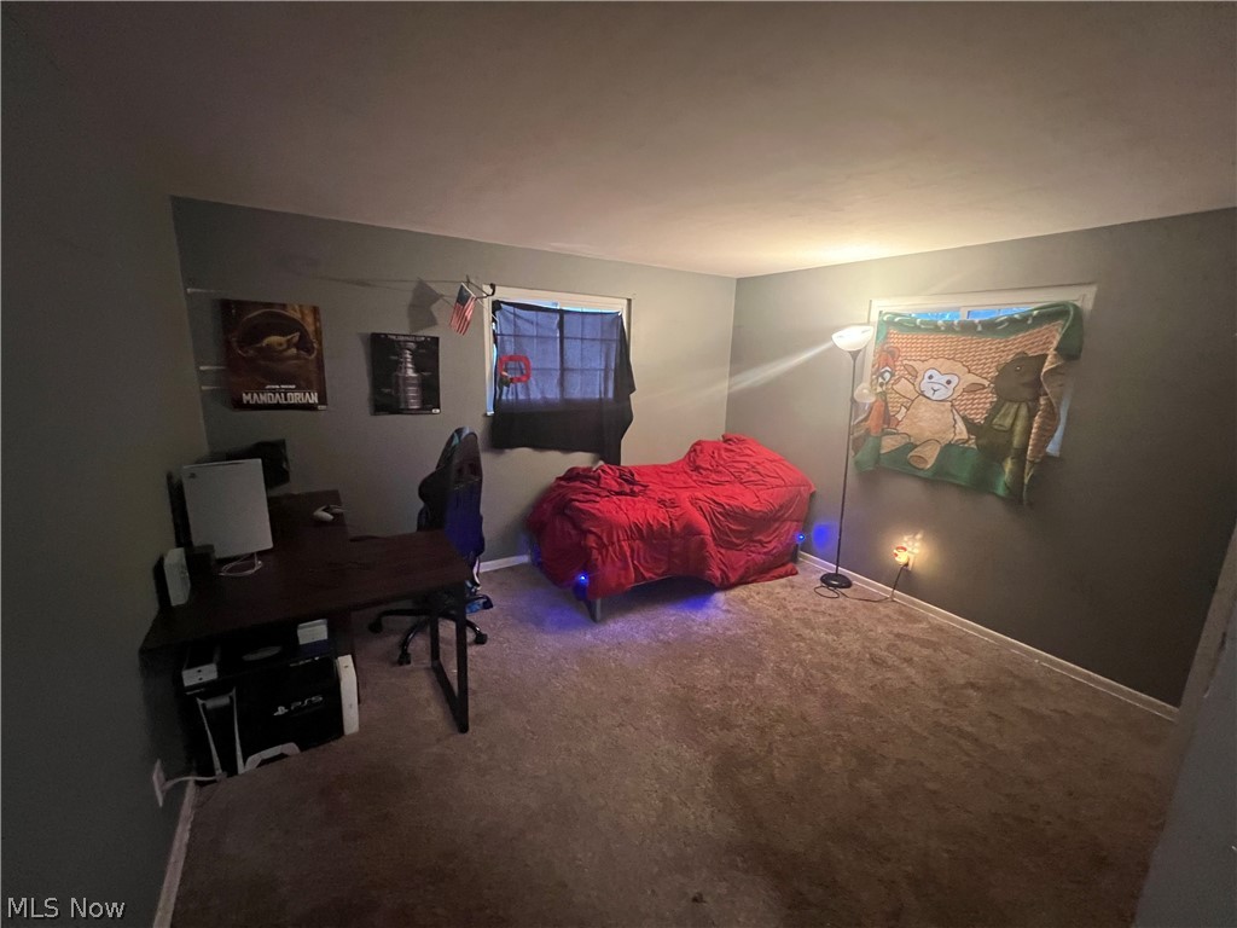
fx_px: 465
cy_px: 464
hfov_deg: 106.2
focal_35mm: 13
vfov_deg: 89.9
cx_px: 618
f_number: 1.8
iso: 800
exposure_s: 1/30
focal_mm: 1.57
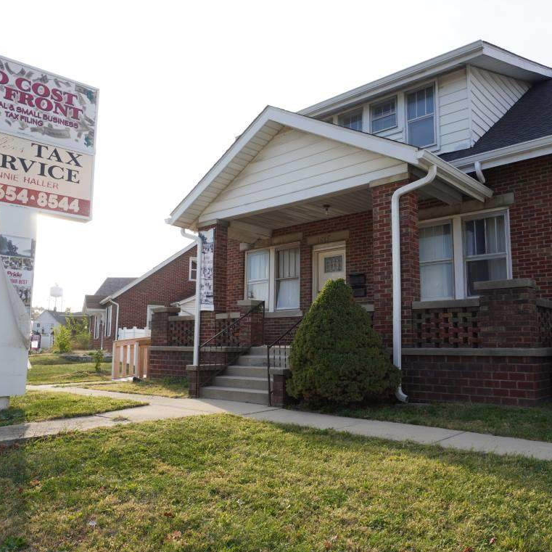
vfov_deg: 59.1
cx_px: 285
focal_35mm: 27
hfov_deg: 59.1
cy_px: 278
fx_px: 487
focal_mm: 14
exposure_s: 1/125
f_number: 5.6
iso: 100
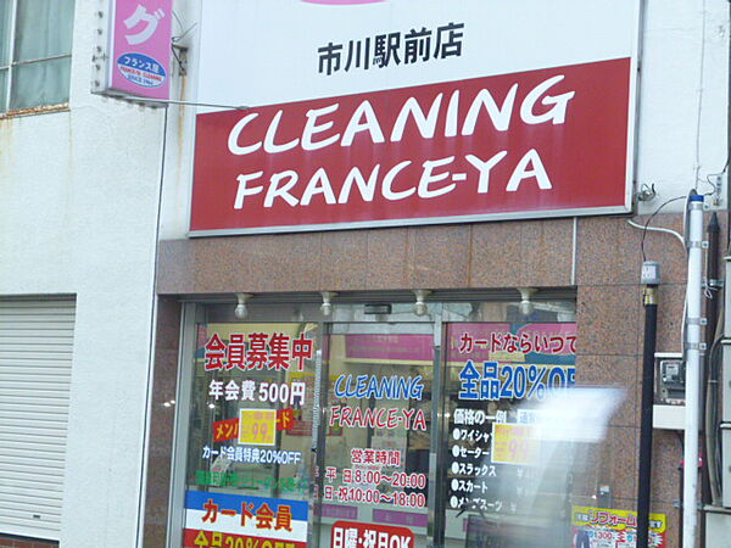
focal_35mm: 69
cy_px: 274
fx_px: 1457
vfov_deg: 21.3
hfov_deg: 28.2
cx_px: 366
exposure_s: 1/125
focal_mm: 12.3
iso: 250
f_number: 4.5
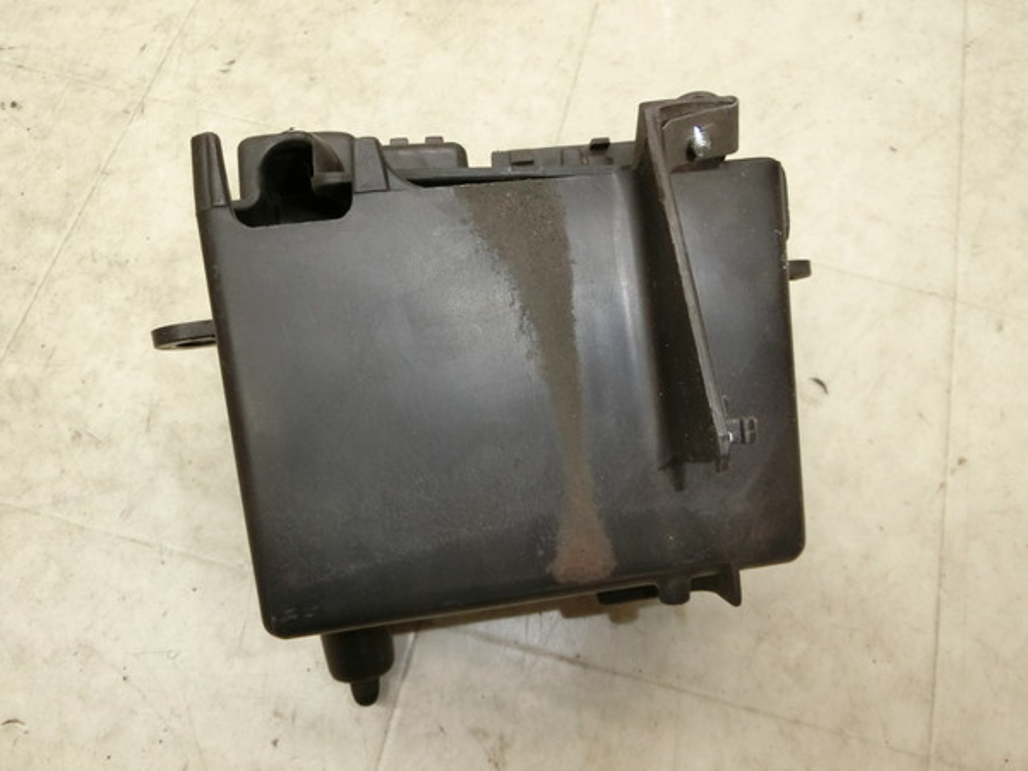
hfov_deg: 69.4
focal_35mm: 25
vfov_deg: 54.9
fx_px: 742
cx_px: 514
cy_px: 386
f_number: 3.5
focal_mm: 4.5
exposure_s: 1/60
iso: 320
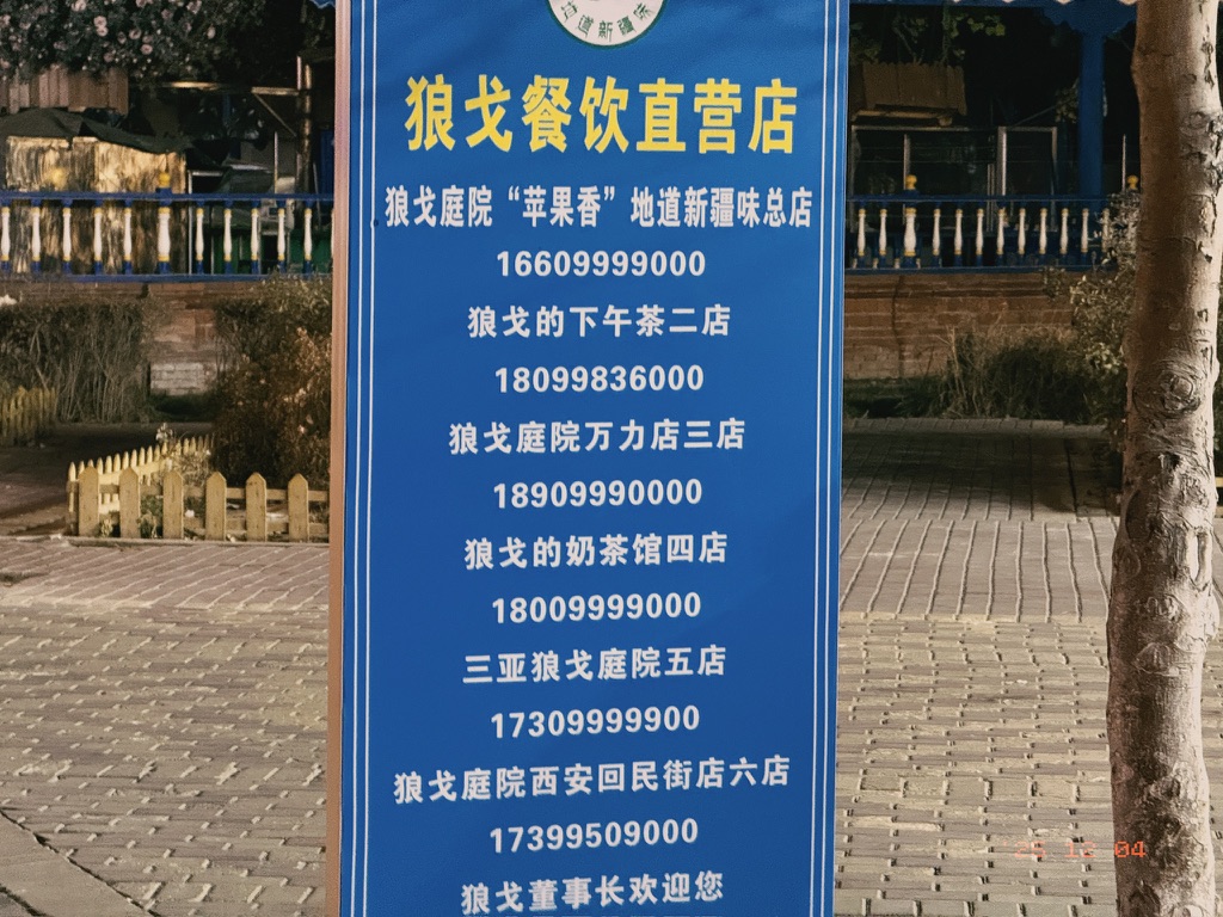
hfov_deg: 16.4
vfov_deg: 12.3
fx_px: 4240
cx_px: 612
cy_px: 458
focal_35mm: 120
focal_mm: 15.66
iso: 640
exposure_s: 1/17
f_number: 2.8
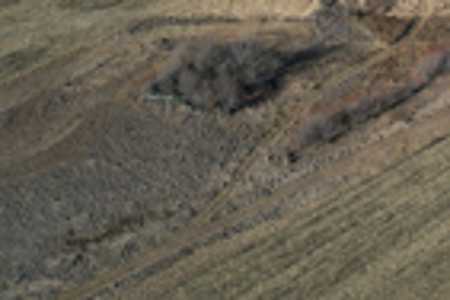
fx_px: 875
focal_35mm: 70
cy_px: -35
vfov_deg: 18.7
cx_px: 463
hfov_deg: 27.0
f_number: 2.8
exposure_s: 1/1600
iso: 100
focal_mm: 8.38
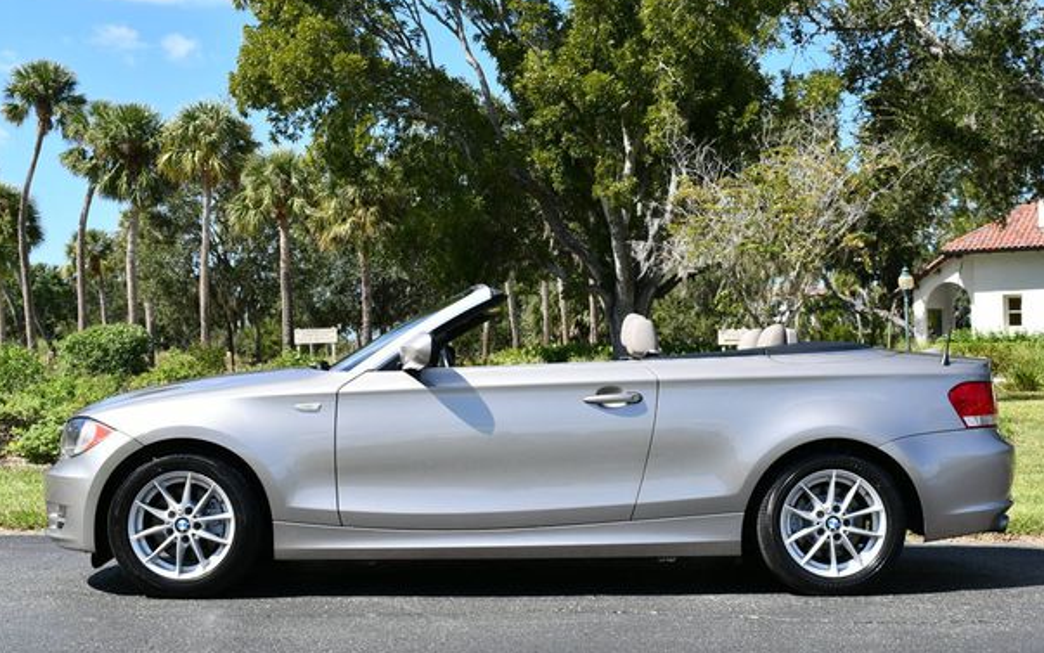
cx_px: 521
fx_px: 1480
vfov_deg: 24.9
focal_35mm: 52
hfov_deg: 38.9
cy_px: 289
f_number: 8
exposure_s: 1/250
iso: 110
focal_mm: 24
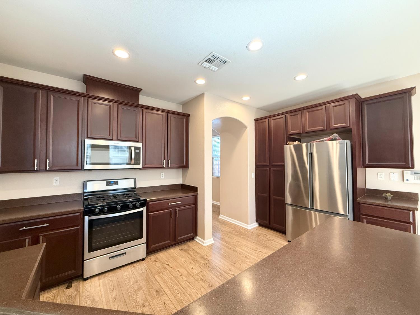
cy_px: 158
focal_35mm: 14
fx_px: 170
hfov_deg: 102.1
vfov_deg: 85.7
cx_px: 210
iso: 250
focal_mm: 2.22
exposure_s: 1/120
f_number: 2.2
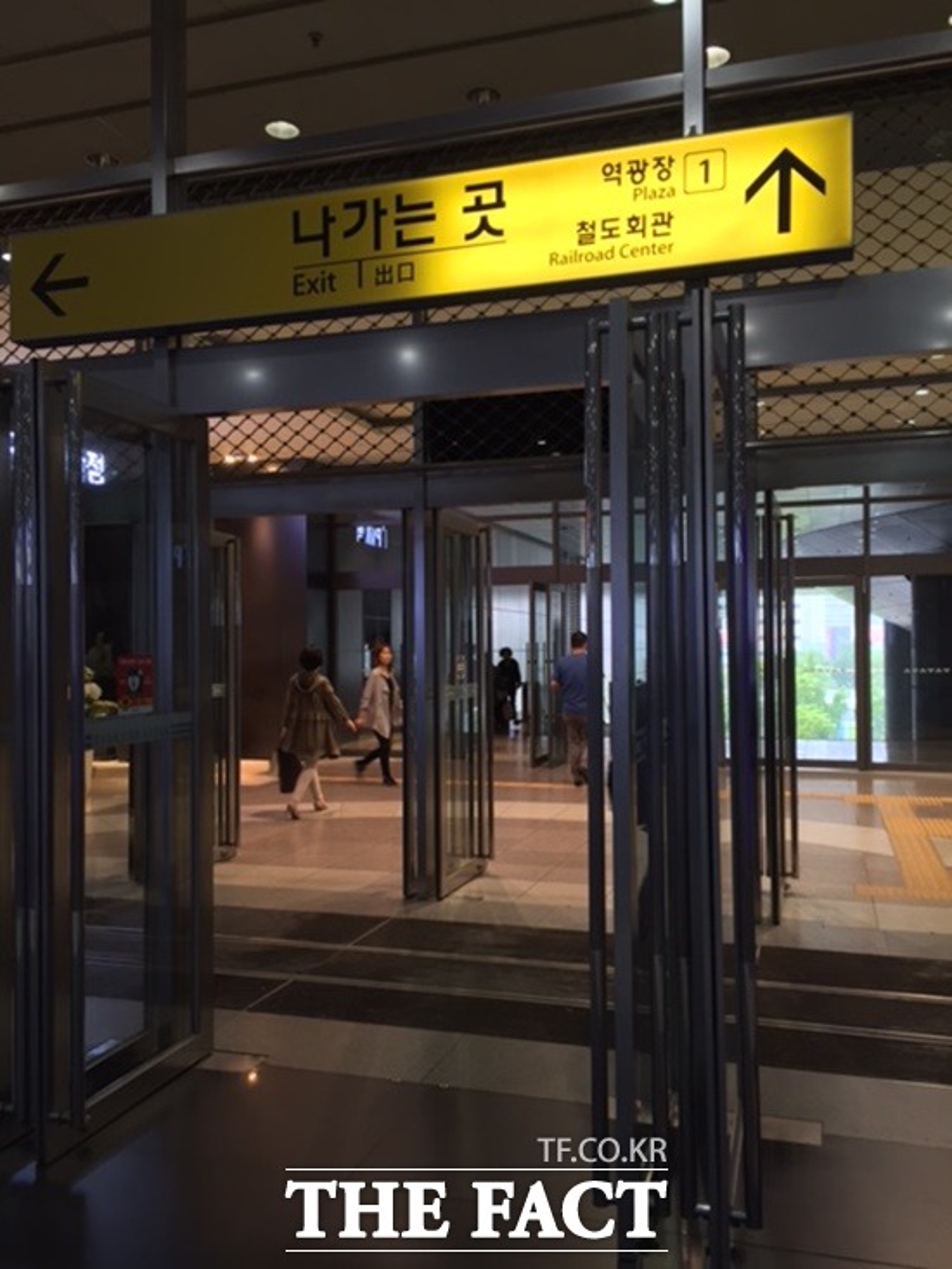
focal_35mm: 29
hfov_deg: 48.2
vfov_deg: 61.7
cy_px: 634
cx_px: 476
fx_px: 1063
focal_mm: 4.15
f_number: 2.2
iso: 64
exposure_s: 1/30
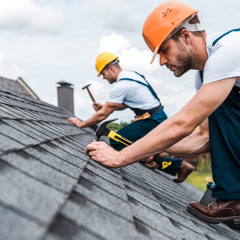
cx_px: 143
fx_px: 463
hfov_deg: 29.0
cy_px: 120
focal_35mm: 59
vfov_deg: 29.1
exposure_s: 1/1600
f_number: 4
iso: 100
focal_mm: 46
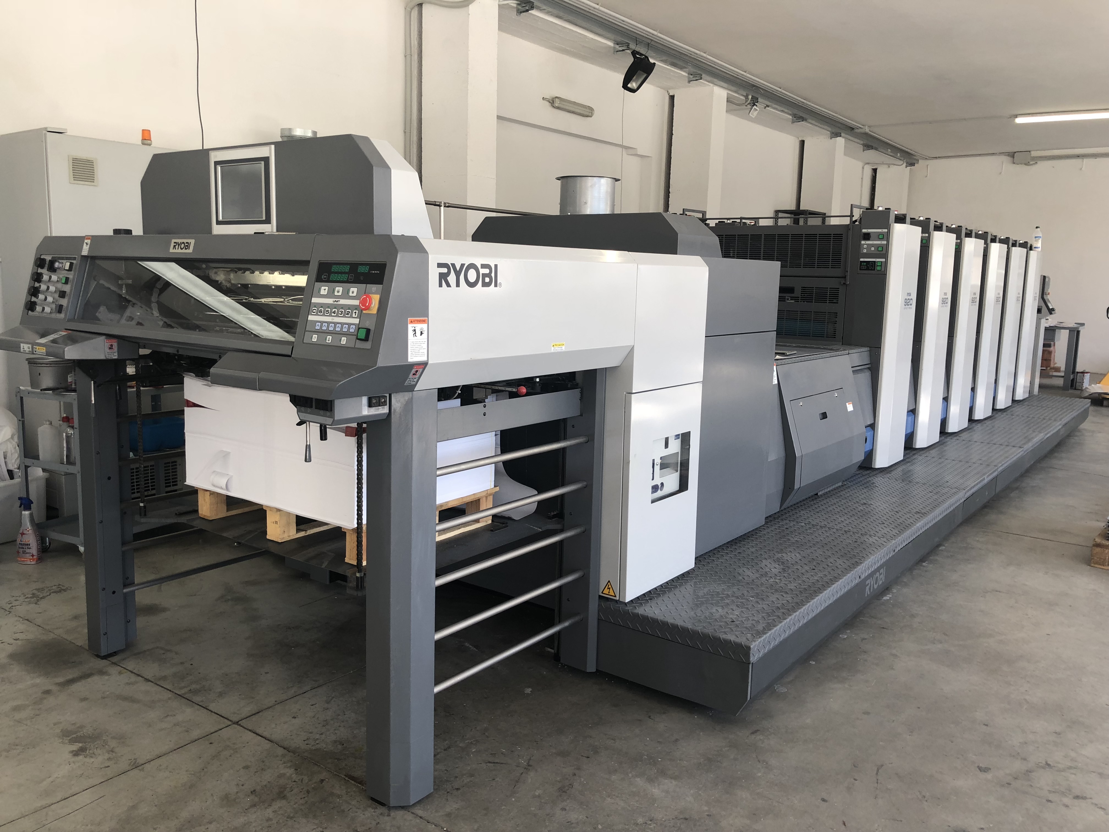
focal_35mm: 28
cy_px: 416
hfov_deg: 63.4
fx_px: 897
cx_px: 554
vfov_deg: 49.7
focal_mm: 4
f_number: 1.8
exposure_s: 1/106
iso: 20
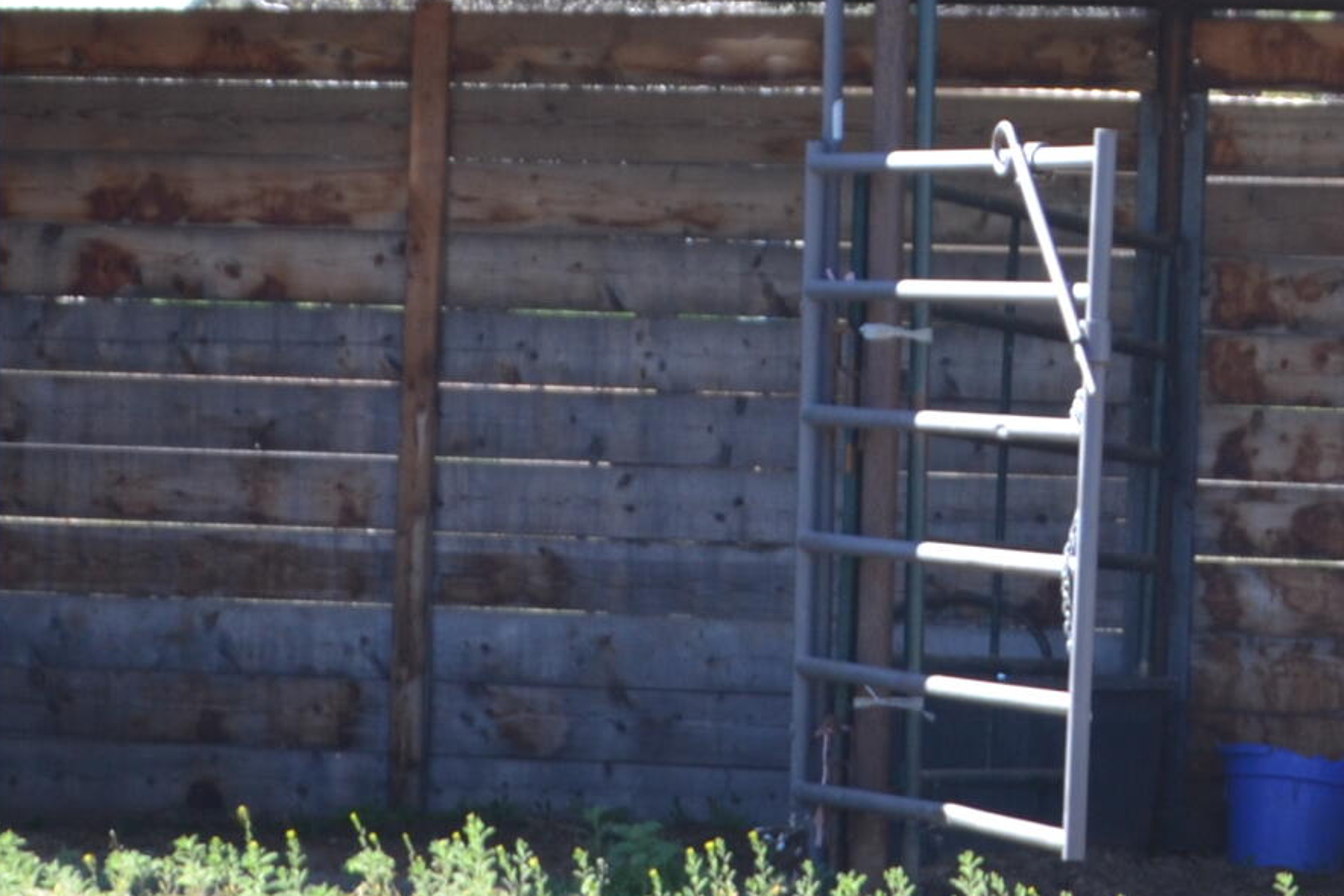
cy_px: 334
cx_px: 949
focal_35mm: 234
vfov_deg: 5.9
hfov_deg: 8.8
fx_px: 8735
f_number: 5.6
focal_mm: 46
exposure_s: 1/125
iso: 160
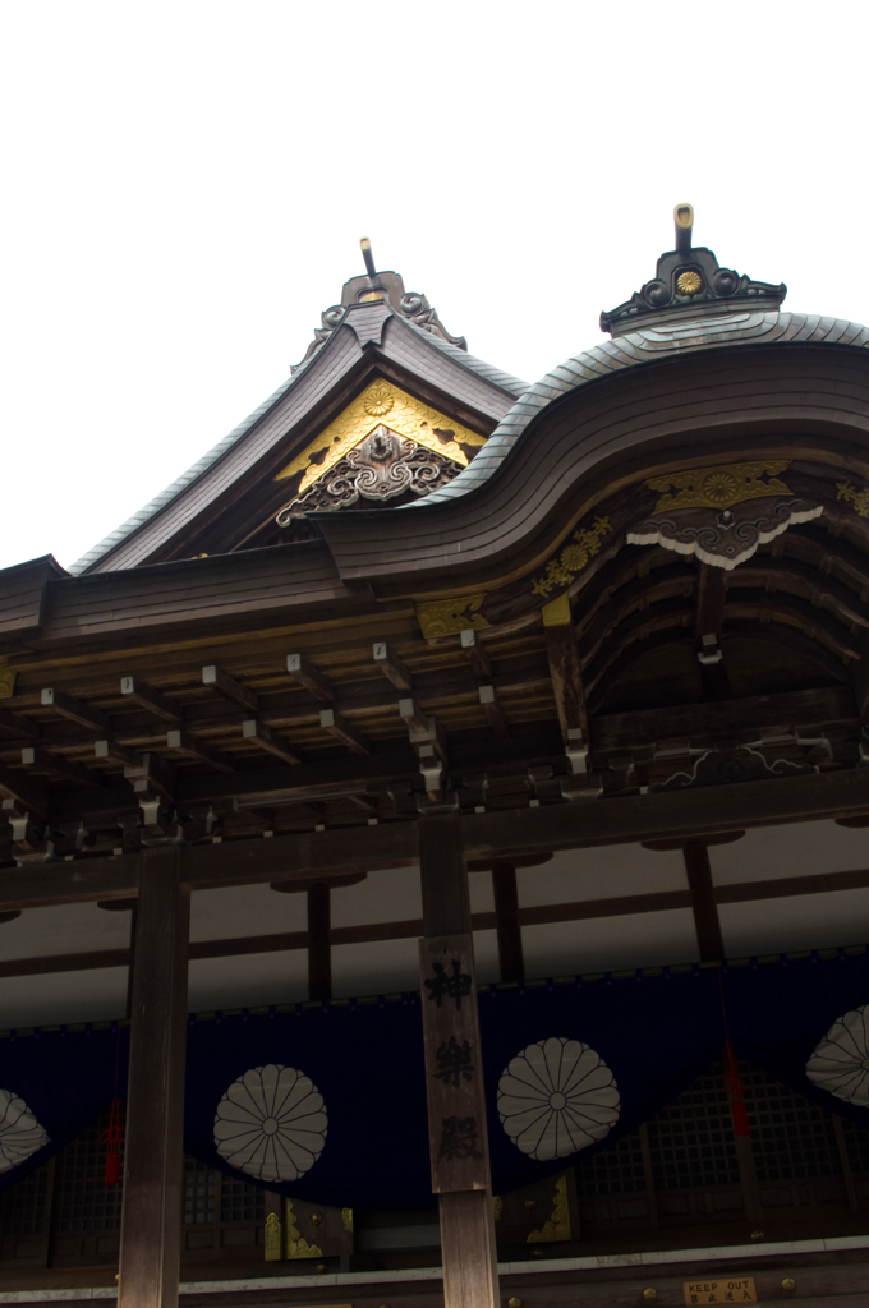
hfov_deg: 42.2
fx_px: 1125
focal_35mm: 31
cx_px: 434
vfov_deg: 60.3
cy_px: 654
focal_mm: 21.25
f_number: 11
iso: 200
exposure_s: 1/50
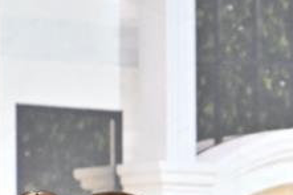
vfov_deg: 1.0
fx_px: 11304
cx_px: 305
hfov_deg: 1.5
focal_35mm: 1390
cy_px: 301
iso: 1600
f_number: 2.8
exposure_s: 1/160
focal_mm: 200
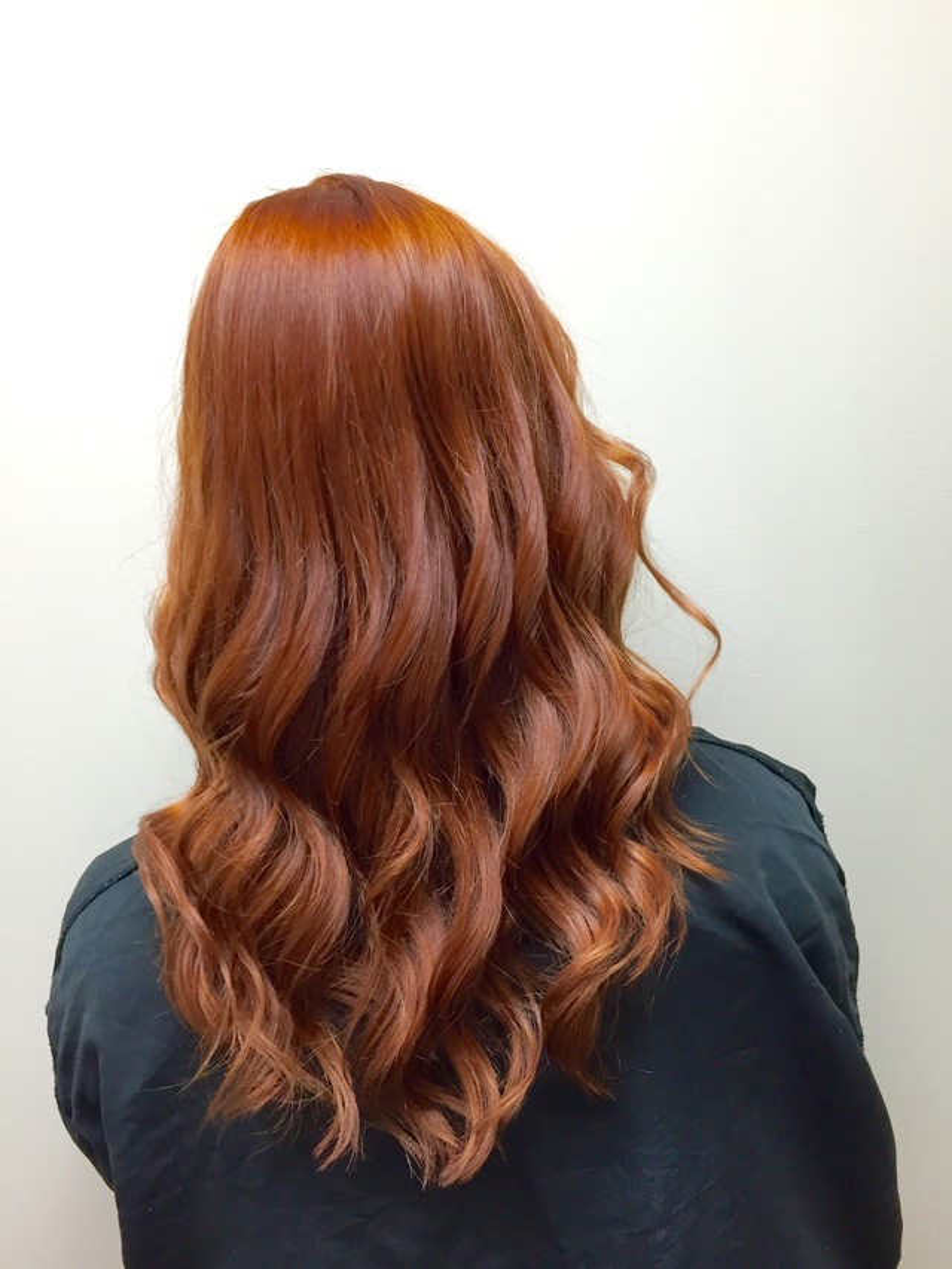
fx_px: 1063
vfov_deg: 61.7
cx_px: 476
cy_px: 634
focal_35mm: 29
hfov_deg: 48.2
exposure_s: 1/30
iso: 64
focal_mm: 4.15
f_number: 2.2
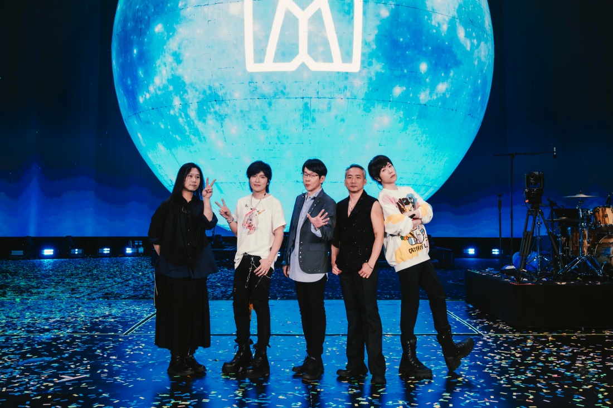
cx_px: 306
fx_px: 502
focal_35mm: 30
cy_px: 204
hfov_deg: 62.8
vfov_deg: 44.2
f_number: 5
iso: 1250
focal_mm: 29.5
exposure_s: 1/320
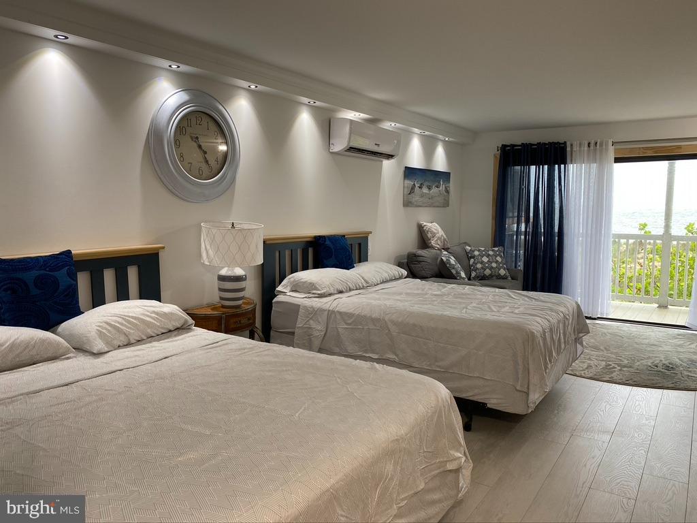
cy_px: 262
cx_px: 348
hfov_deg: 67.3
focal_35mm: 26
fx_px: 524
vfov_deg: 53.1
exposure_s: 1/60
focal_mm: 4.25
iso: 64
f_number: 1.8
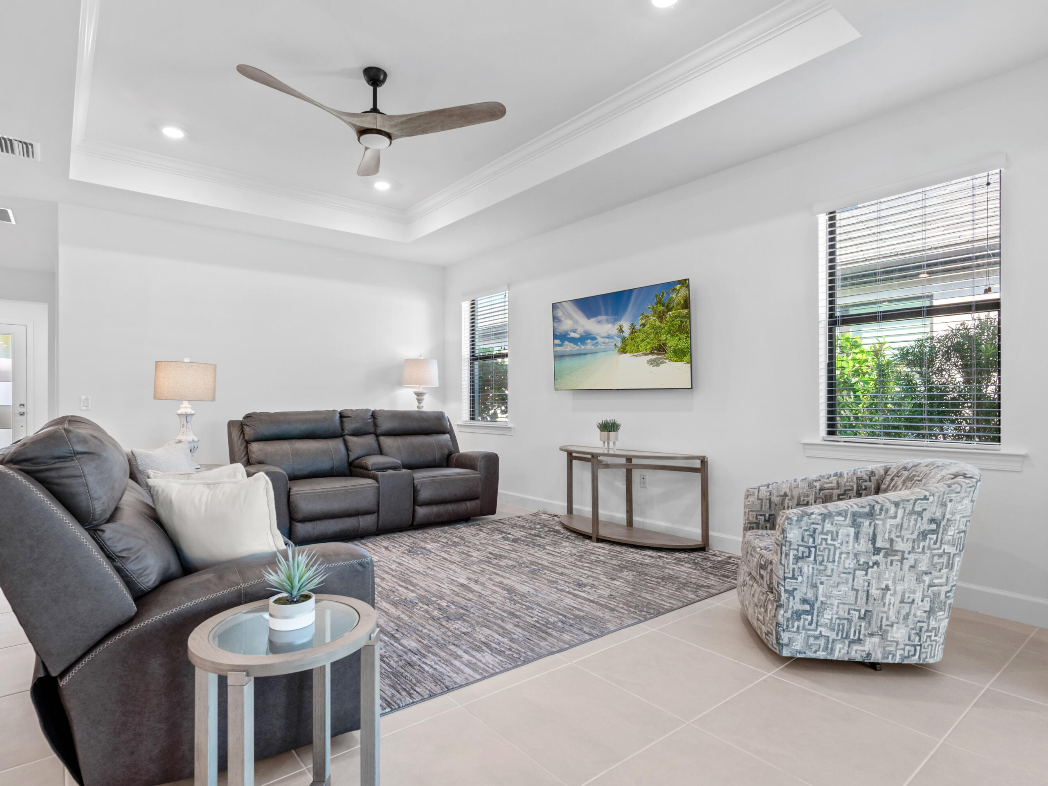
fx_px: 545
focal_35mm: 18
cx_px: 506
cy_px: 382
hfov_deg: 87.7
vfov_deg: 71.6
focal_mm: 16
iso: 320
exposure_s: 1/10
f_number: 8
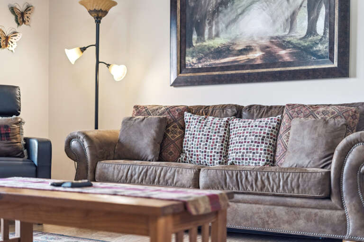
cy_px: 121
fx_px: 506
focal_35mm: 50
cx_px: 182
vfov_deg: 27.0
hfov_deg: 39.6
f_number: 1.8
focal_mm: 50
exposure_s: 1/1600
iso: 800
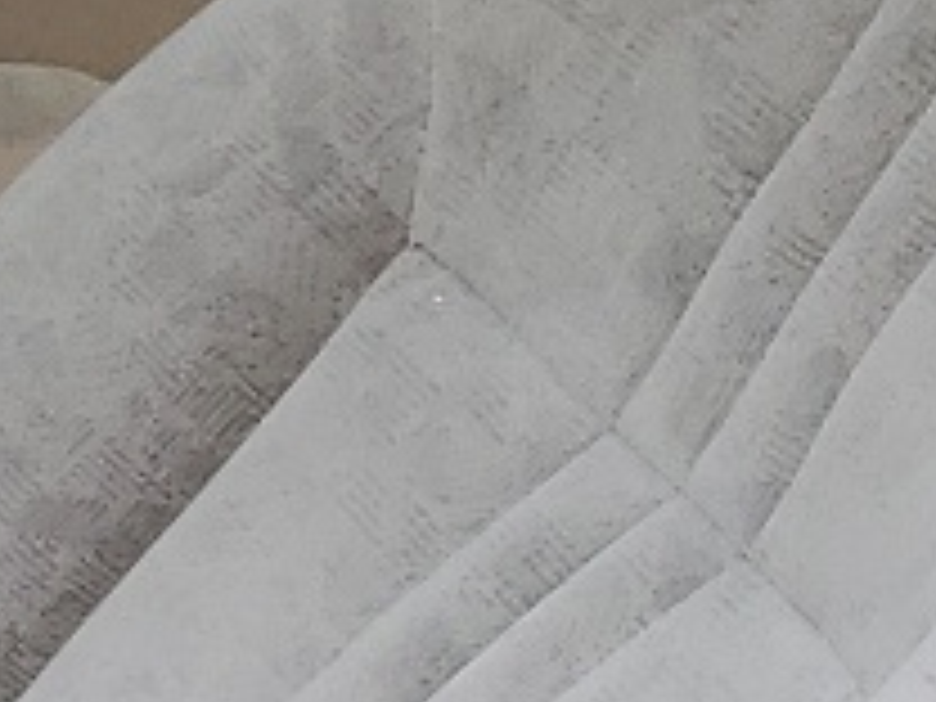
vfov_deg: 7.4
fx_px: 5408
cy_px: 702
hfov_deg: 8.6
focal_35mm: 200
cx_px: -1638
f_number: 1.5
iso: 50
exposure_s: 1/125
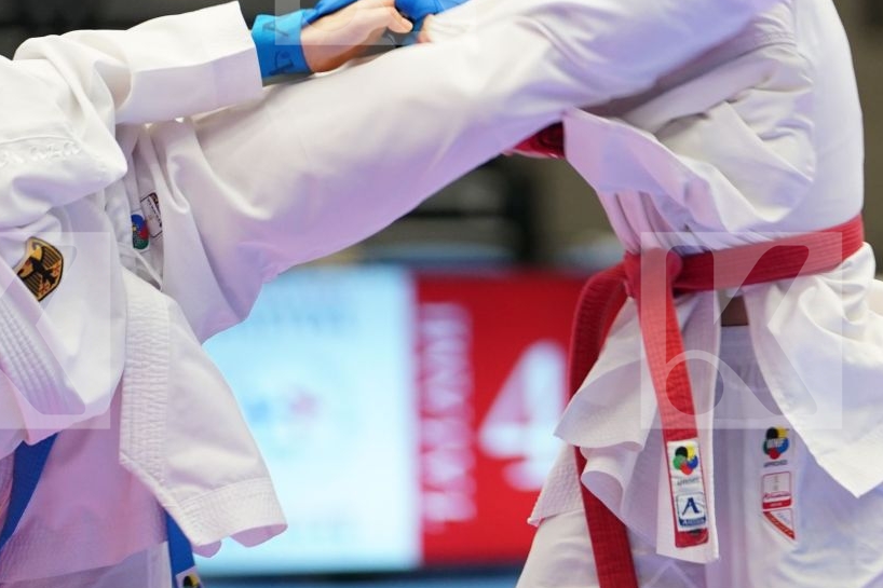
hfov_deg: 5.0
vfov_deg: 3.3
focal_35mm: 416
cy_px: -53
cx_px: 742
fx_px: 10201
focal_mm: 189
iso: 2000
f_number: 2.8
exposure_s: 1/500
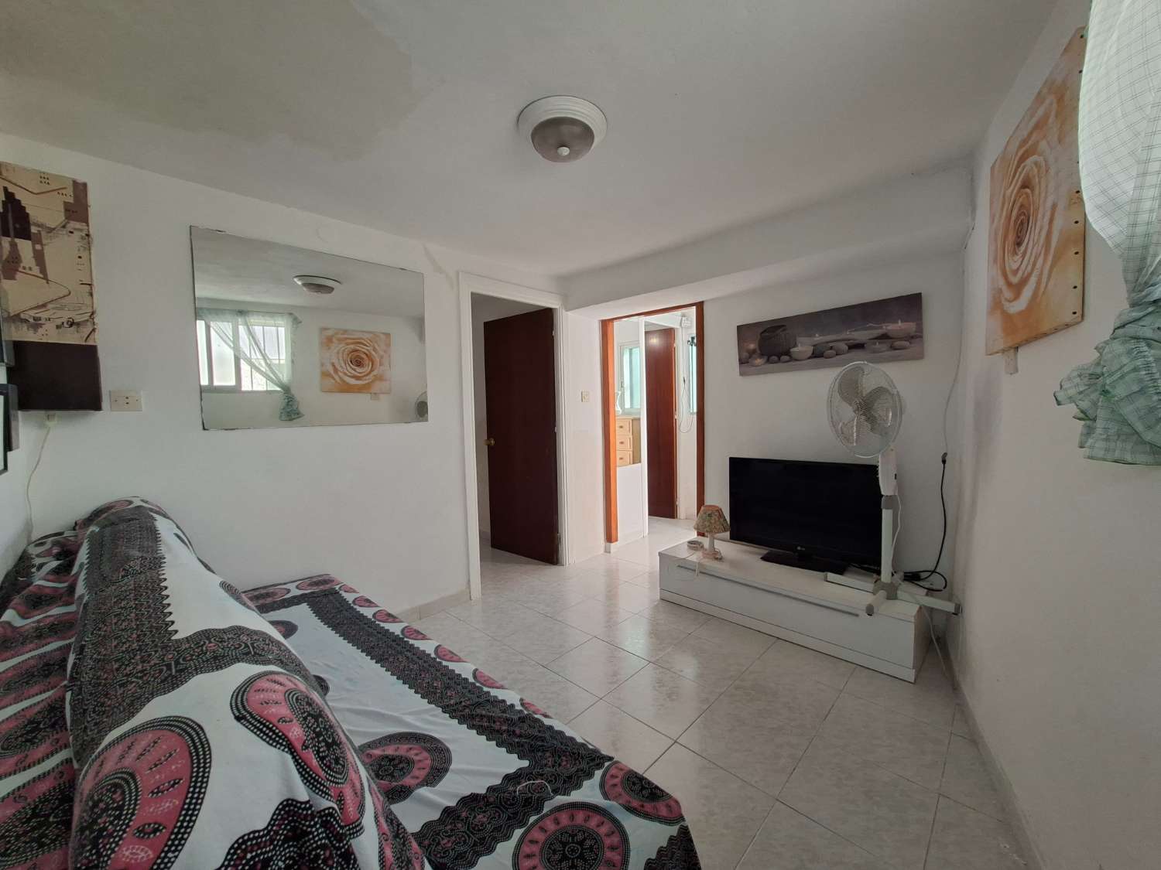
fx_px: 436
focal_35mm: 13
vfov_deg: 89.9
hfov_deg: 106.2
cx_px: 580
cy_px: 435
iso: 125
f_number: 2.2
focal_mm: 1.74
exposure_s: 1/50
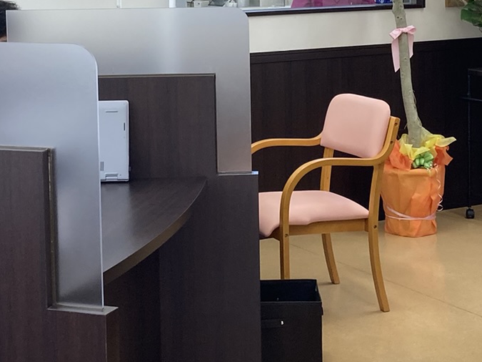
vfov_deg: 17.2
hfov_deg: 23.0
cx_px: 251
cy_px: 59
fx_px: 1183
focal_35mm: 85
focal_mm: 3.99
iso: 50
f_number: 1.8
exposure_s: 1/120
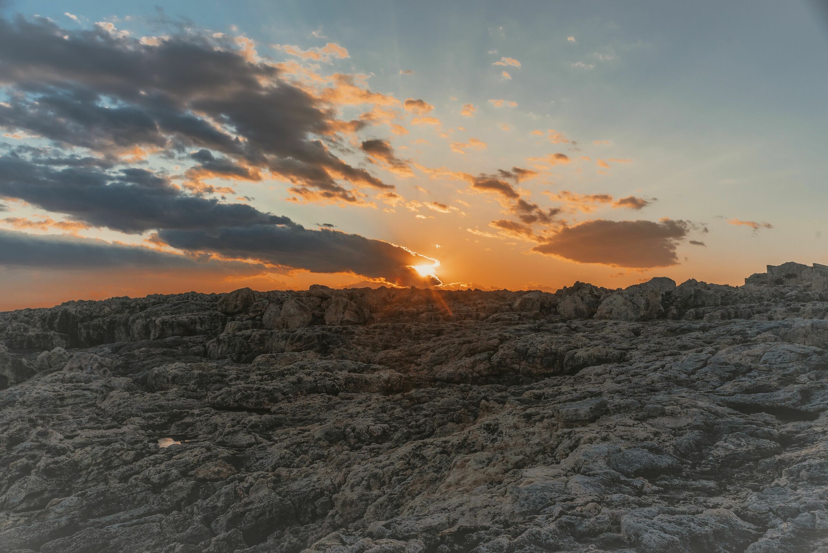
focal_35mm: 30
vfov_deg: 43.6
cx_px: 414
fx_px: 690
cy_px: 276
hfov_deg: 61.9
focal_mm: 30
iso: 160
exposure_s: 1/200
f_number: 9
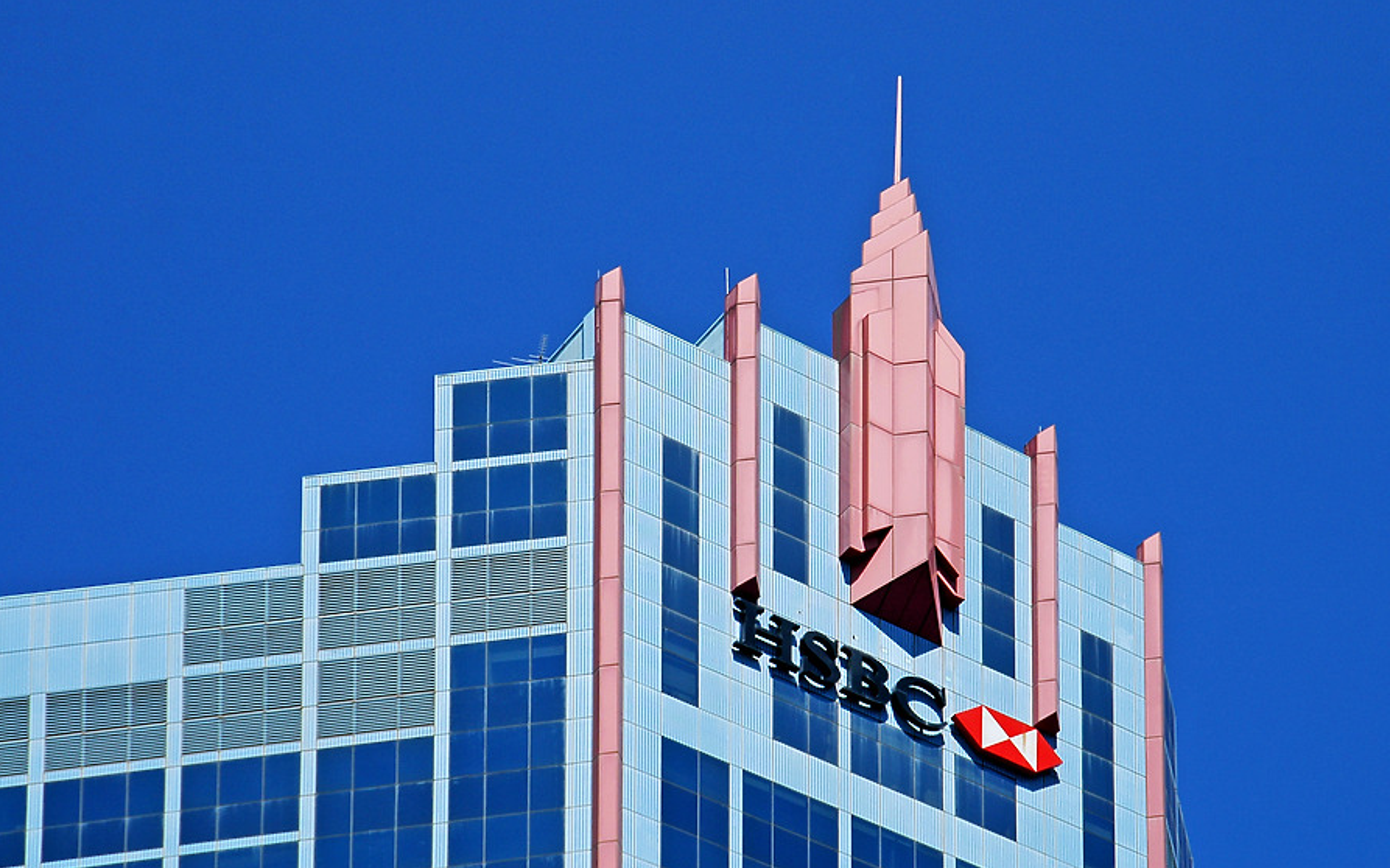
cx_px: 696
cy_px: 451
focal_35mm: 157
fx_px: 5947
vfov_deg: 8.4
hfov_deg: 13.3
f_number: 7.1
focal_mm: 102
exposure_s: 1/800
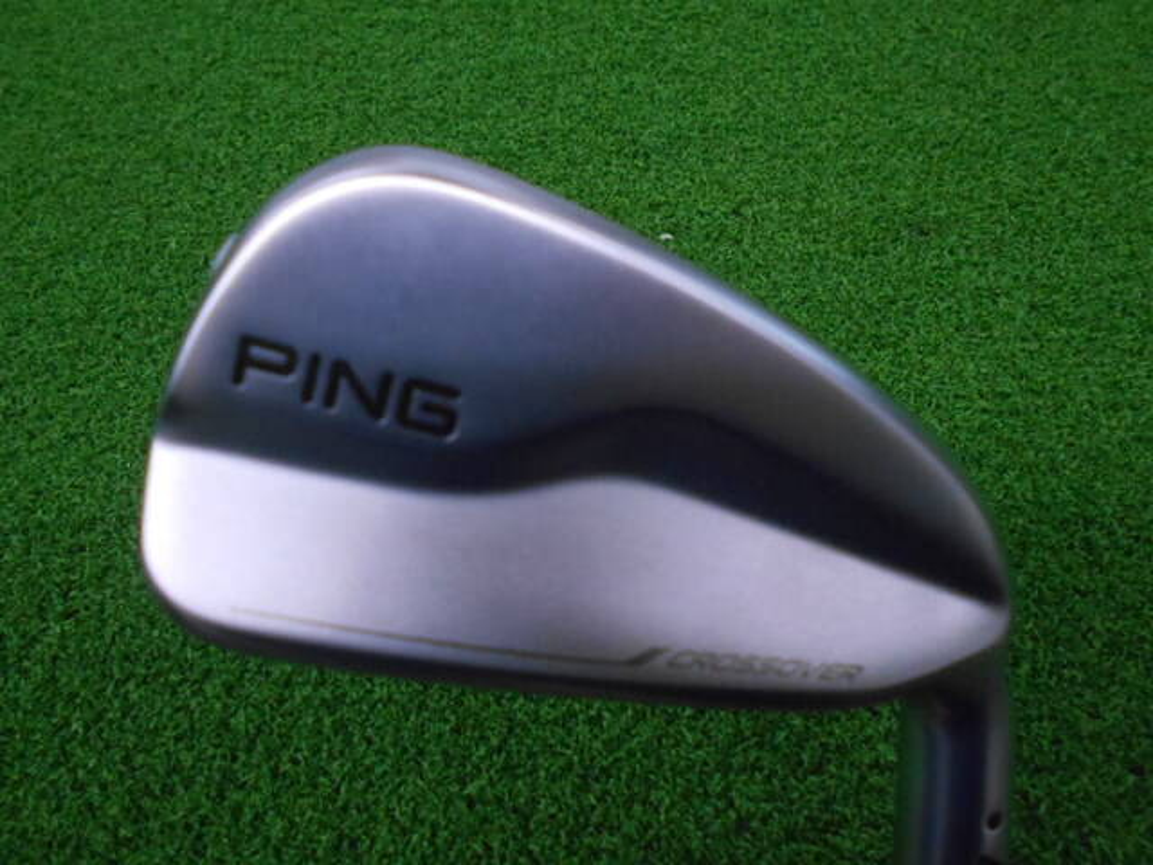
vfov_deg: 53.1
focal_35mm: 26
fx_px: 866
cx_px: 576
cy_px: 432
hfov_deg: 67.3
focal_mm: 4.6
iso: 800
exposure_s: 1/200
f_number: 3.2
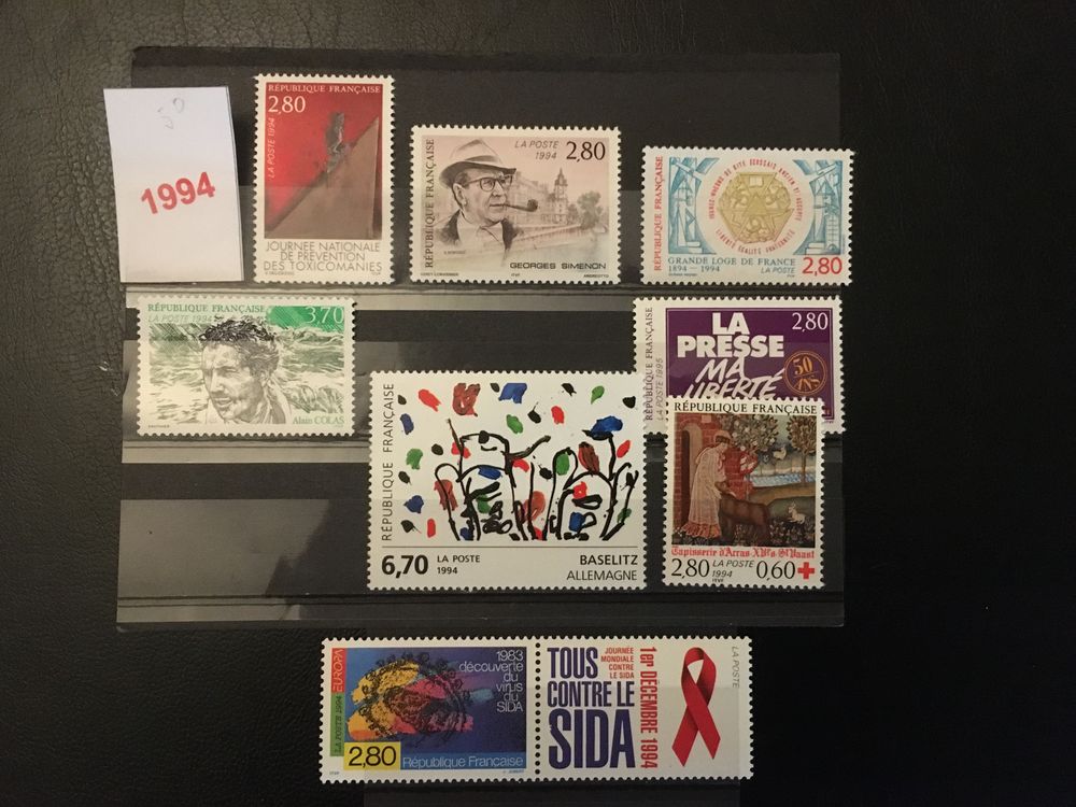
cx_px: 538
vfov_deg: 48.2
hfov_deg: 61.7
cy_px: 404
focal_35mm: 29
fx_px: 901
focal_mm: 4.15
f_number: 2.2
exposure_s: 1/17
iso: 400
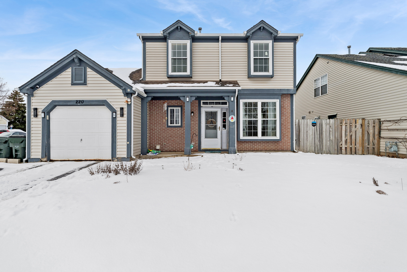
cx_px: 204
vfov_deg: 70.5
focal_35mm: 17
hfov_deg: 93.3
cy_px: 136
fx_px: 192
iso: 200
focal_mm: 17
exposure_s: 1/320
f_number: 11
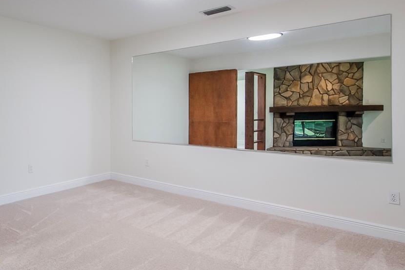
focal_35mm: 27
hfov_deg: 60.8
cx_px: 70
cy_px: 125
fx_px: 304
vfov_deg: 47.9
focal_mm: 14
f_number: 6.3
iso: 1250
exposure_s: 1/80
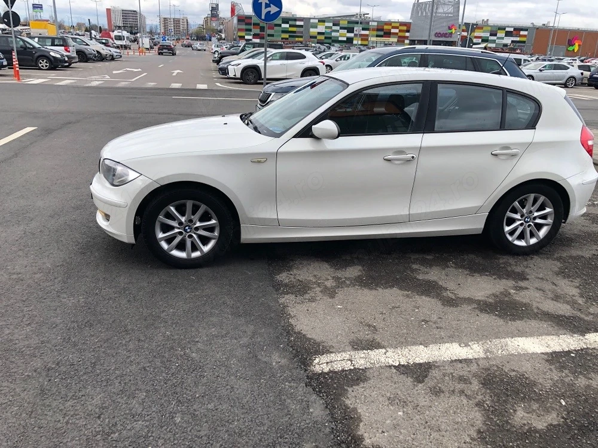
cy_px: 224
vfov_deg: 49.7
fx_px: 484
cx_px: 299
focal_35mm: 28
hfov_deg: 63.4
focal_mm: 3.99
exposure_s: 1/706
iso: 20
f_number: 1.8
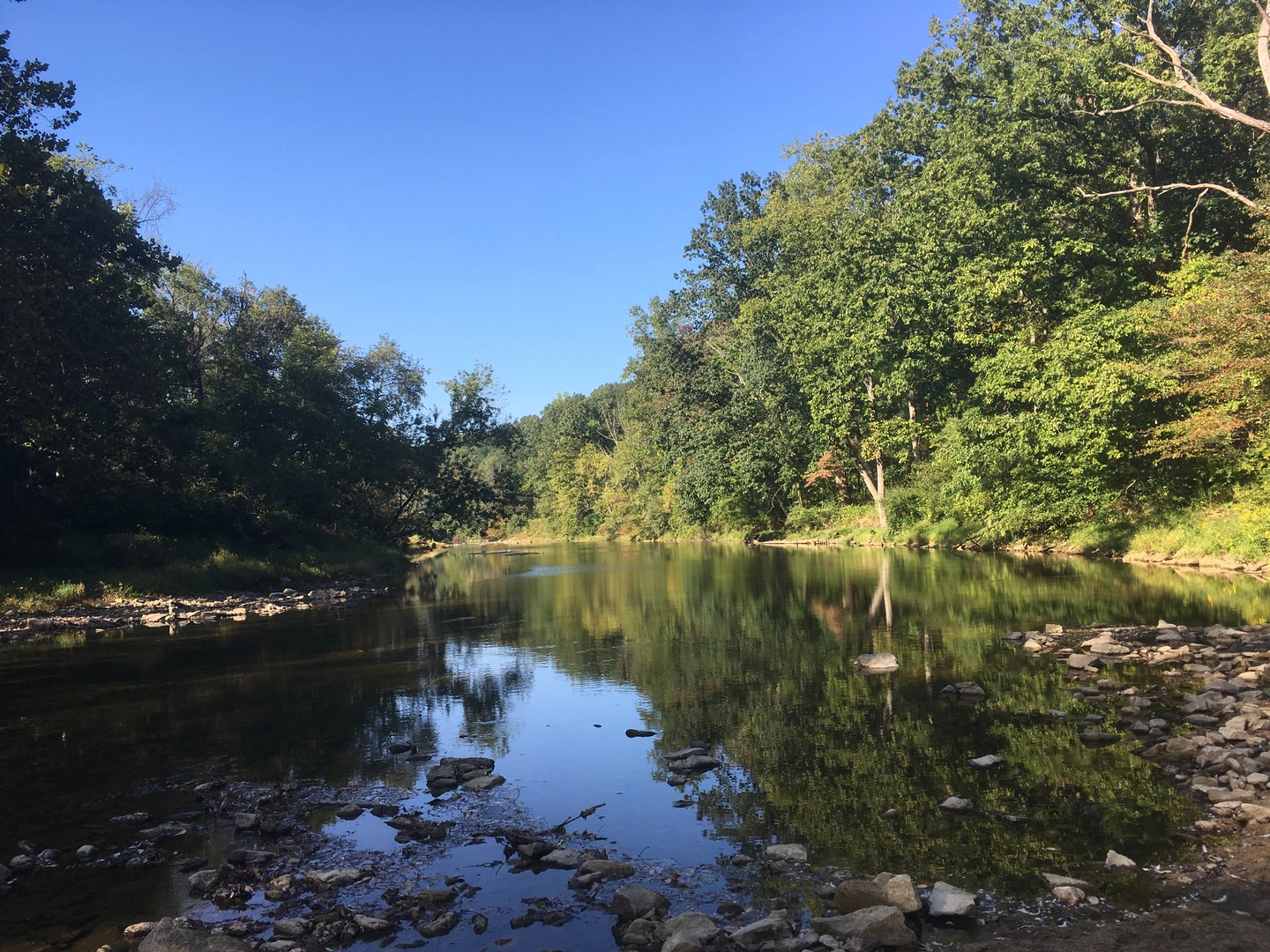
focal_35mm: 29
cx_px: 635
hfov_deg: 61.7
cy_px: 476
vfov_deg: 48.2
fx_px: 1064
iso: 25
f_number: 2.2
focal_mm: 4.15
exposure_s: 1/801
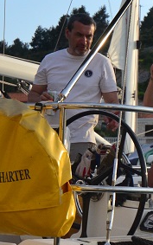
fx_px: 860
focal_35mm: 129
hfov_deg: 10.2
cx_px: 99
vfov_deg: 16.1
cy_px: 193
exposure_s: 1/4000
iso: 800
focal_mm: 24
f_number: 4
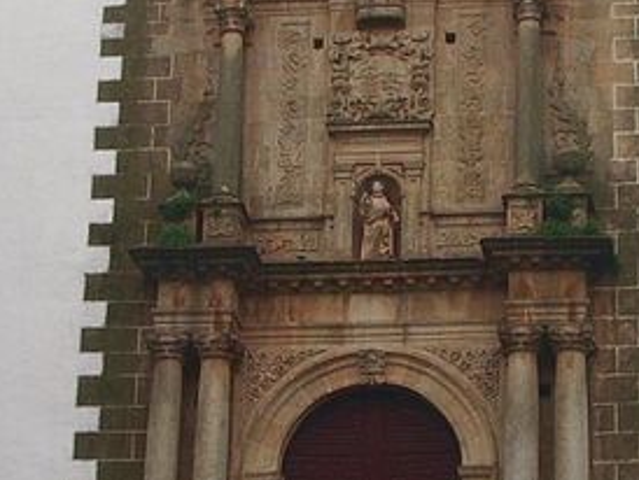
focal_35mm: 153
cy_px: 142
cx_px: 371
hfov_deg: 12.9
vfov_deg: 9.7
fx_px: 2827
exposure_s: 1/250
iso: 50
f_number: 4.6
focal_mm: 6.8
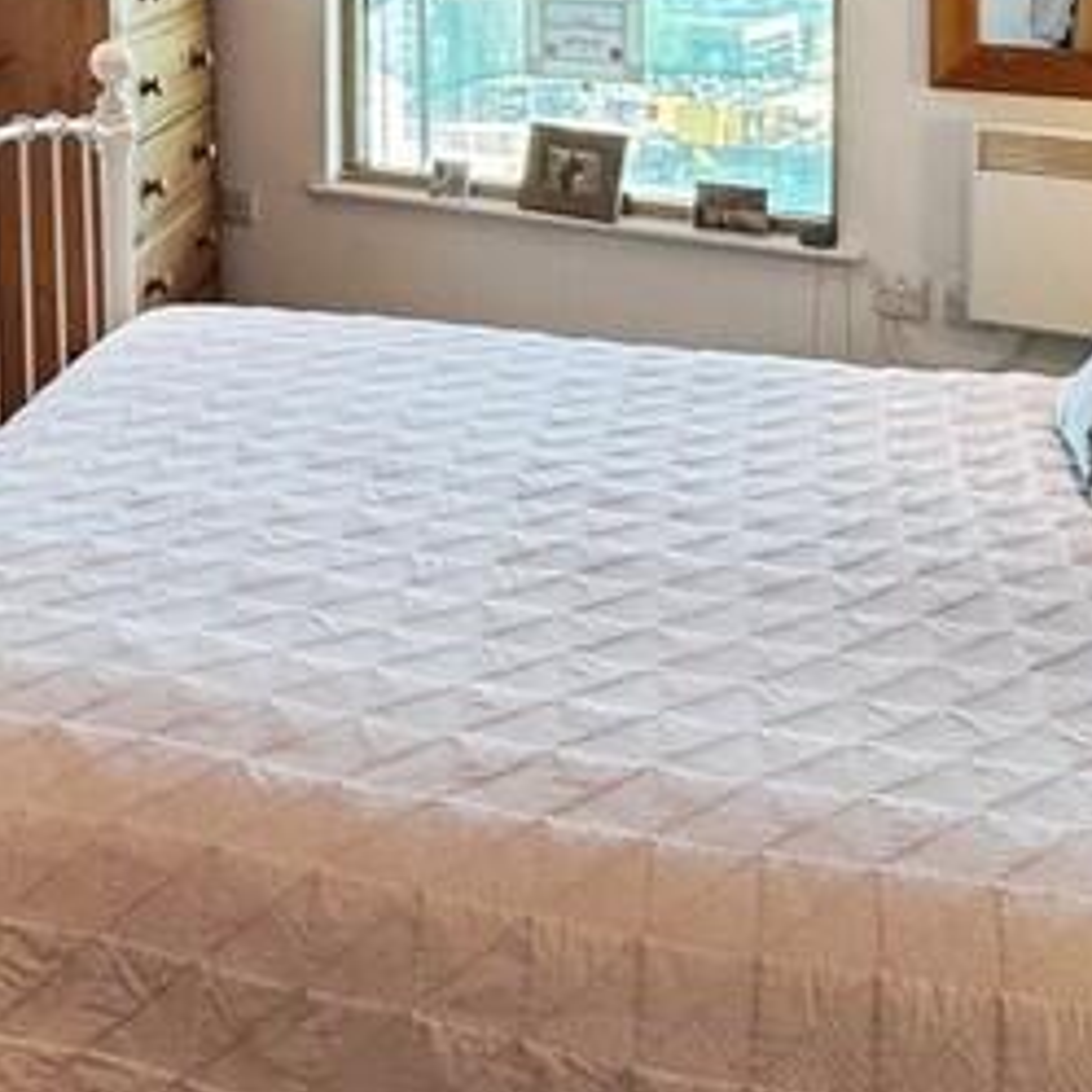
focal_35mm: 51
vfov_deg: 32.5
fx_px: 1820
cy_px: 217
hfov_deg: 32.0
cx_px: 132
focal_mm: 2.22
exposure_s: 1/100
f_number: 2.2
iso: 125
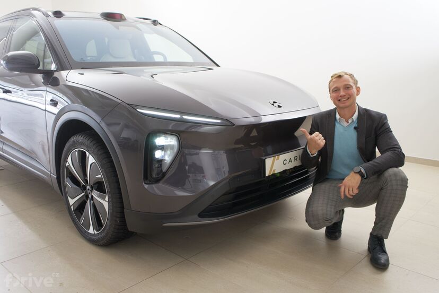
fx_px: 378
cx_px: 220
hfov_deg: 60.3
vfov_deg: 42.3
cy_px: 146
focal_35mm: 31
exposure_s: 1/40
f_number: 4
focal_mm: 31
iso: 250
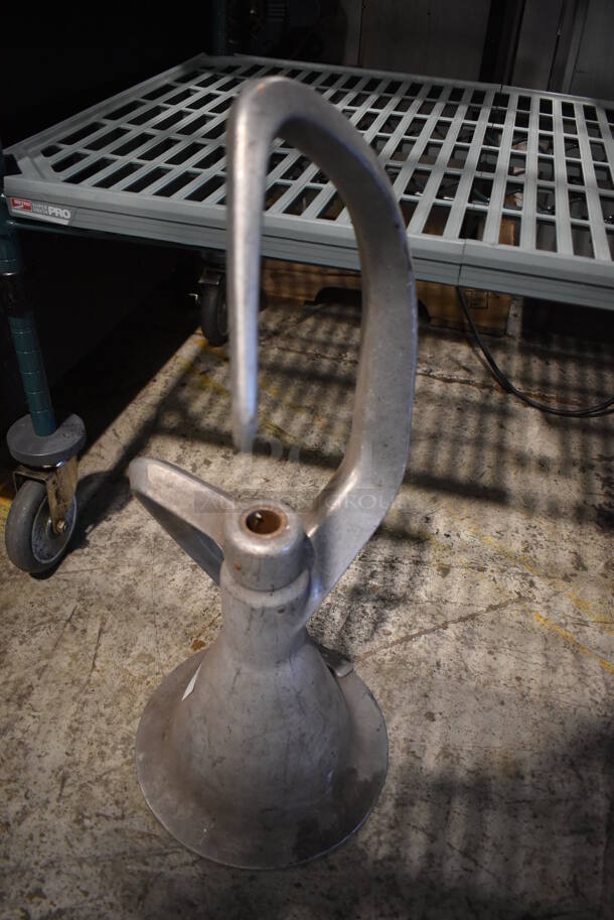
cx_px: 307
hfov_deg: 48.0
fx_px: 690
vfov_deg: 67.3
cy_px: 460
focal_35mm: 27
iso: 2000
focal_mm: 18
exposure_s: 1/125
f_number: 3.5
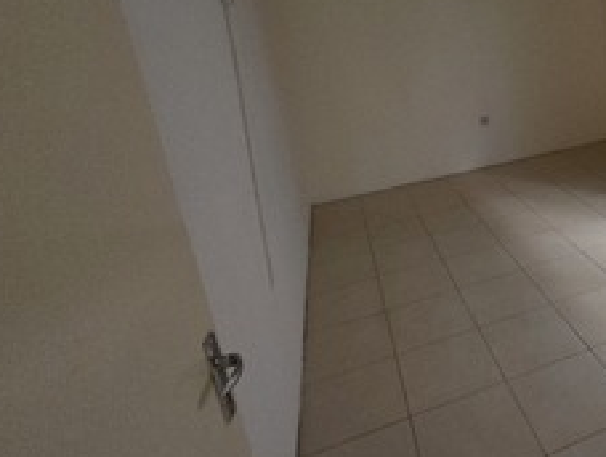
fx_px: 456
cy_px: 139
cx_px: 525
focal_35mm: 26
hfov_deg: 59.1
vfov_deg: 51.9
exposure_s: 1/50
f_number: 1.9
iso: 1000
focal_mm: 2.2
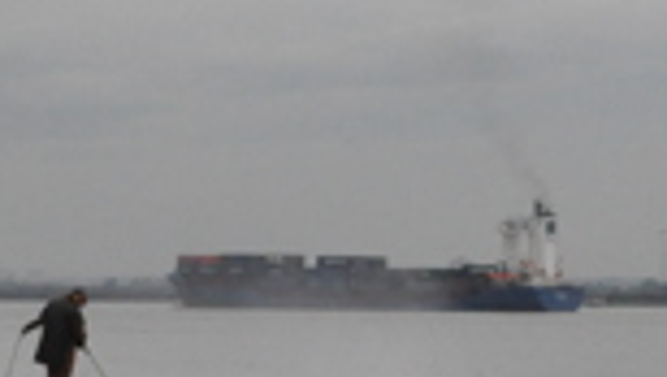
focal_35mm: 177
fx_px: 3134
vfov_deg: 6.9
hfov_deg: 11.9
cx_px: 788
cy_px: 143
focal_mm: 29
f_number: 16
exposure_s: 1/1000
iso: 3200
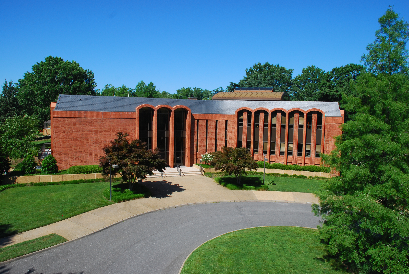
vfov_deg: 48.0
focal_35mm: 27
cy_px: 137
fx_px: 307
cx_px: 204
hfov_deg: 67.3
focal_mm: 18
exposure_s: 1/320
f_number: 9
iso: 200
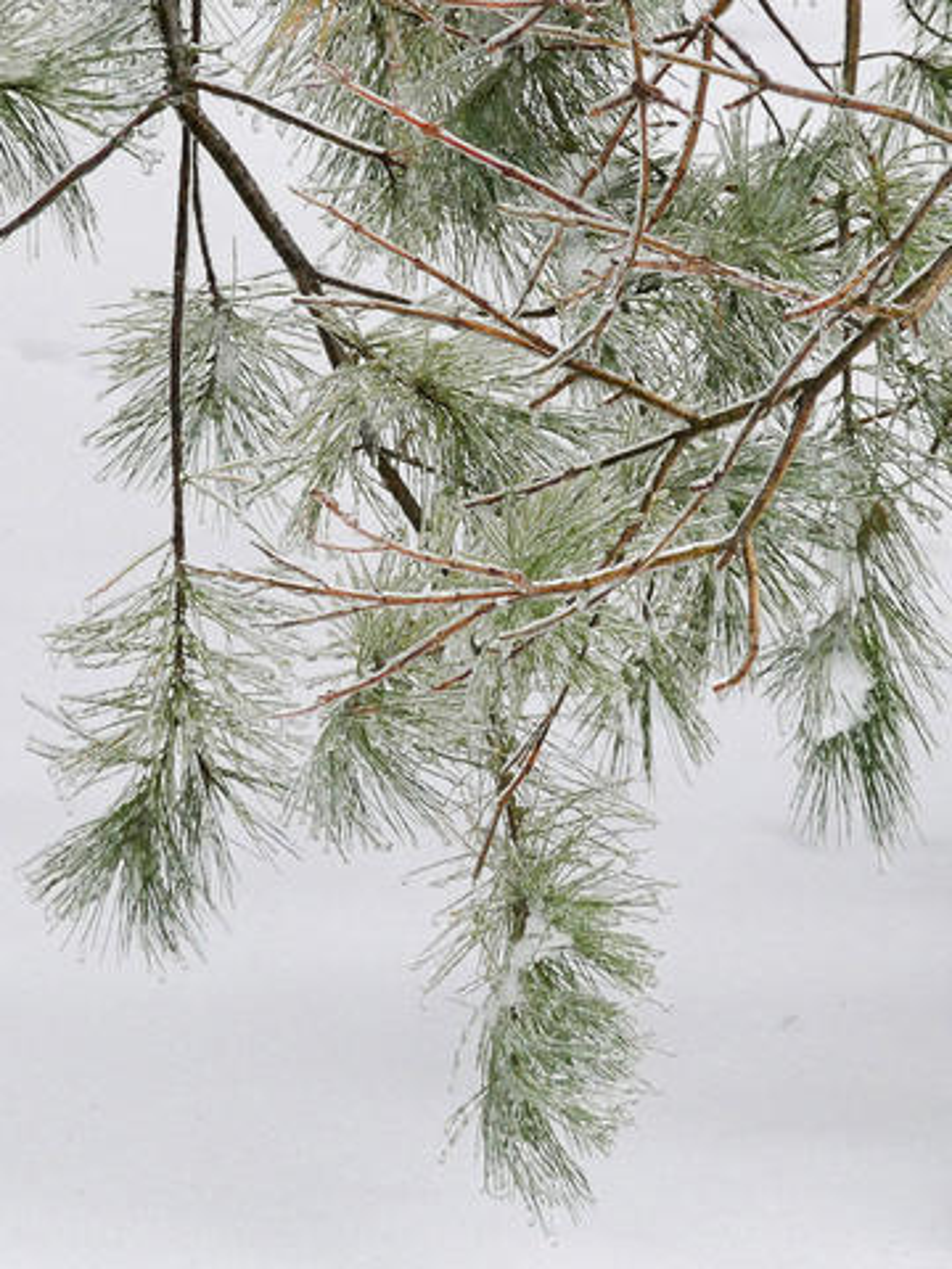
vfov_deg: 3.3
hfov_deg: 2.5
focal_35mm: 600
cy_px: 634
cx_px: 476
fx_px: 22001
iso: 1250
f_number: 9
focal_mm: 300
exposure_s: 1/640
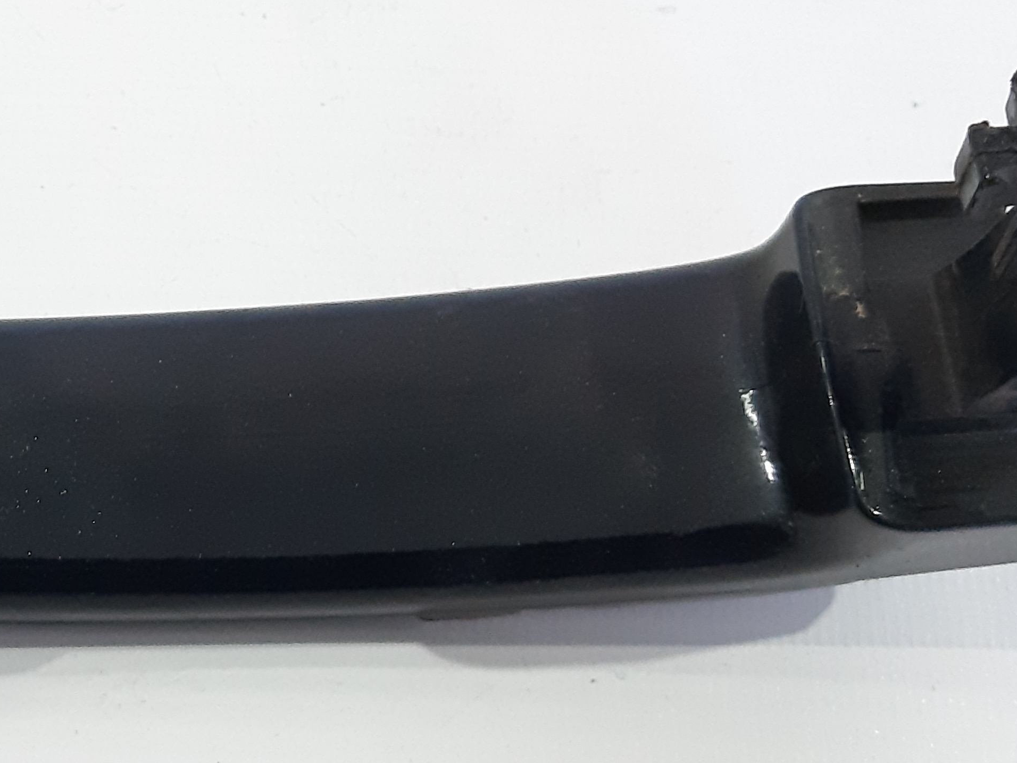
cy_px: 327
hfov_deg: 23.6
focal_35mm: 80
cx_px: 45
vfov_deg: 18.4
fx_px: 2350
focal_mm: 3.93
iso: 200
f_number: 1.7
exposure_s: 1/50
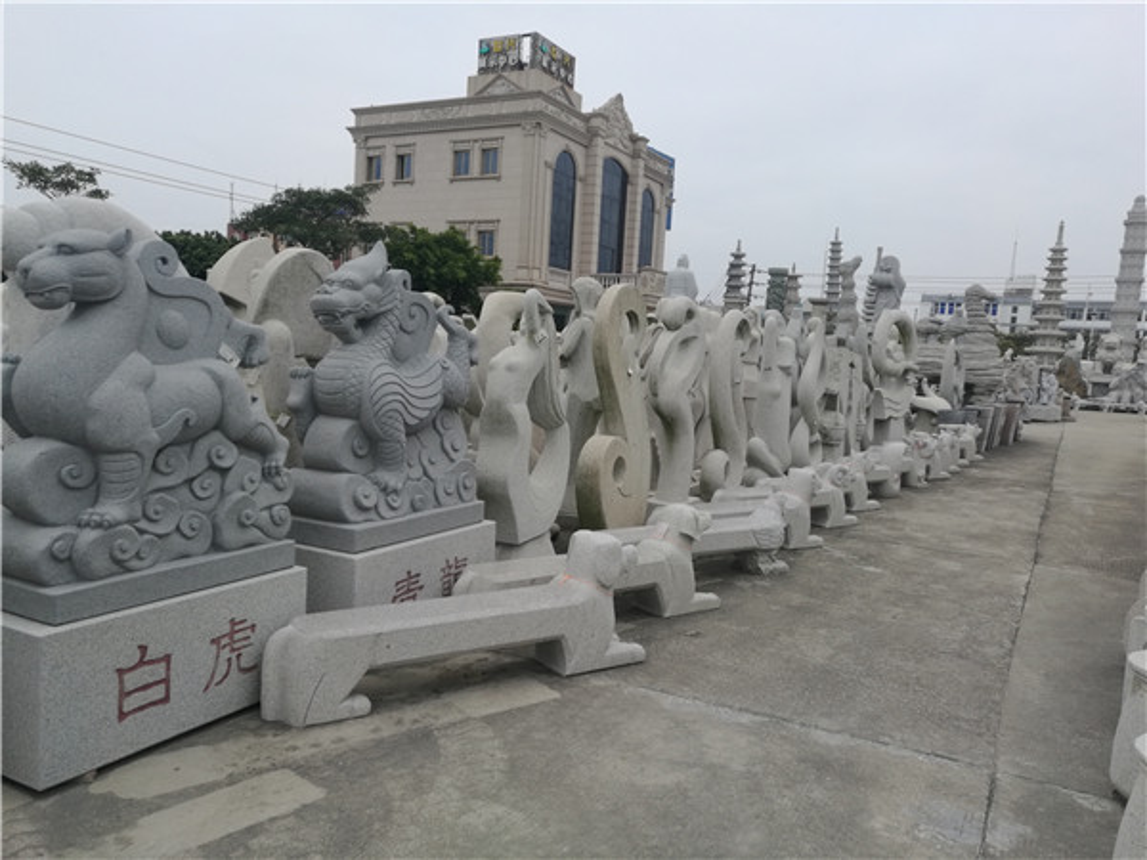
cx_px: 574
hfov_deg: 65.3
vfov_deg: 51.4
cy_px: 430
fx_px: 895
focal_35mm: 27
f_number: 2
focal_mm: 4.04
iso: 50
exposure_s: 1/125
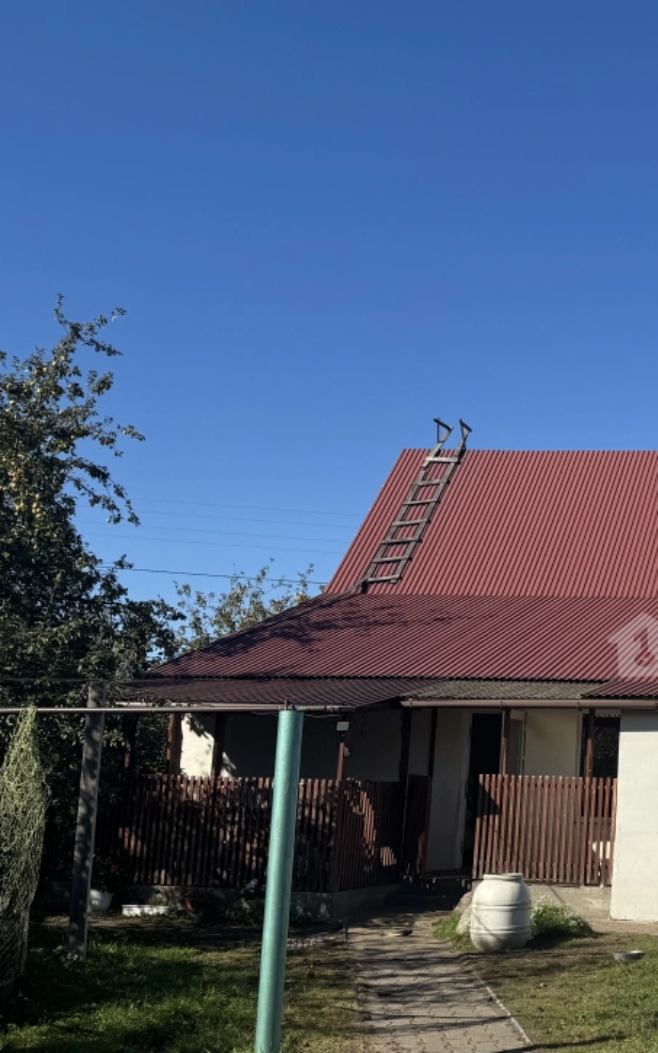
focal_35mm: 44
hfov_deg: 26.2
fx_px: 1263
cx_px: 777
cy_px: 638
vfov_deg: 45.0
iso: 80
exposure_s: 1/5814
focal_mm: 6.76
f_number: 1.78
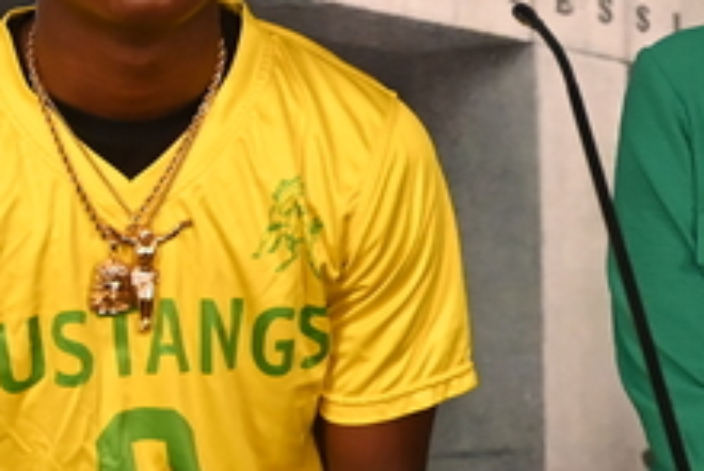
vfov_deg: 8.6
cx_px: 1235
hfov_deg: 11.9
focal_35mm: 160
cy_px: 139
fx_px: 3137
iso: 5000
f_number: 4
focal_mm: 34.5
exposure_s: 1/500
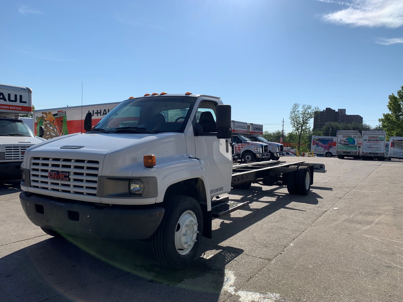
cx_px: 202
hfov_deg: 65.3
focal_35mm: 27
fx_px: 314
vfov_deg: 51.3
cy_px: 152
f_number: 1.8
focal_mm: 4.25
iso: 25
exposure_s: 1/4274
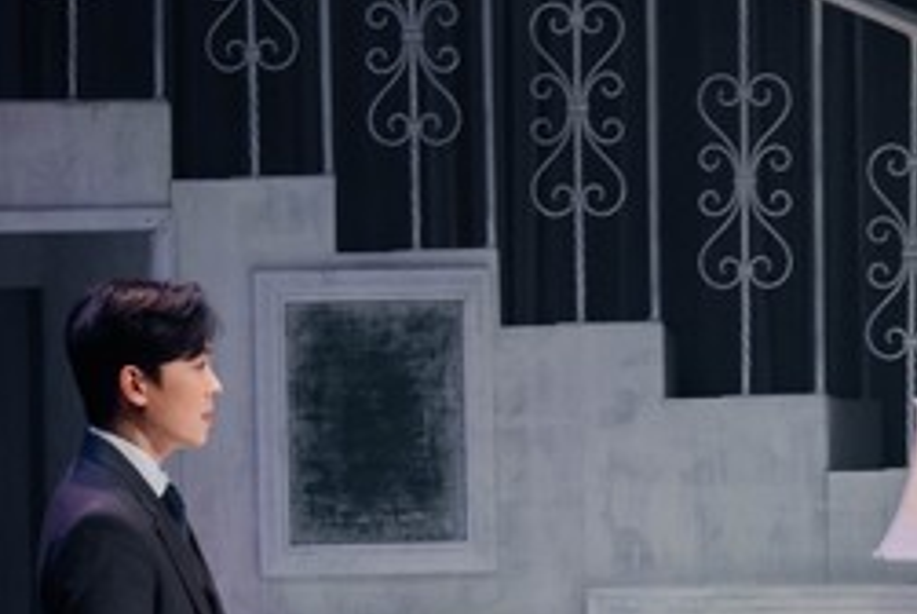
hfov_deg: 8.3
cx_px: 720
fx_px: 6324
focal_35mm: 248
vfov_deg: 5.5
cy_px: 693
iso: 1600
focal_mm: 89
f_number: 2.8
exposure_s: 1/125
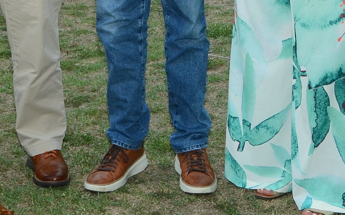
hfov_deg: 14.2
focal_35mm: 146
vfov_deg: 8.6
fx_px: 1372
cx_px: 315
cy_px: -162
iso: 400
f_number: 9
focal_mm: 24
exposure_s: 1/80
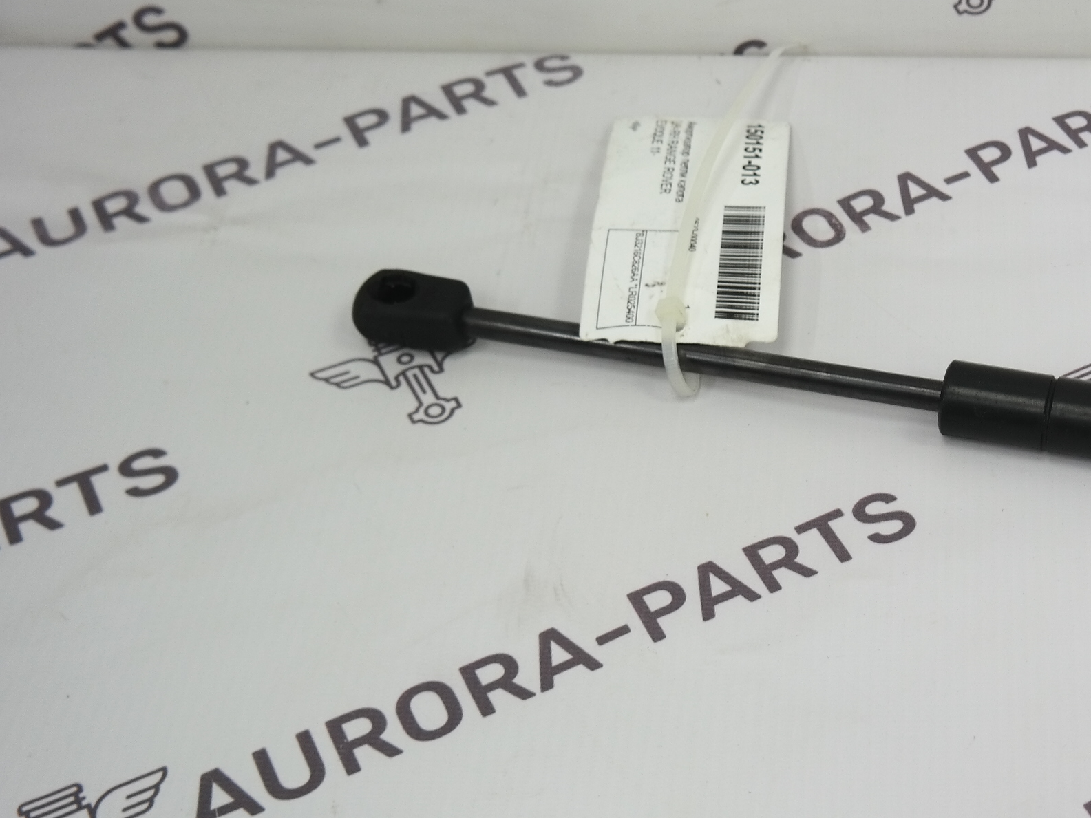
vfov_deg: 22.6
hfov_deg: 28.7
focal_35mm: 65
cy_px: 419
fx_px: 2049
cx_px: 968
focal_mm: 24
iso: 200
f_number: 4
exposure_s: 1/100
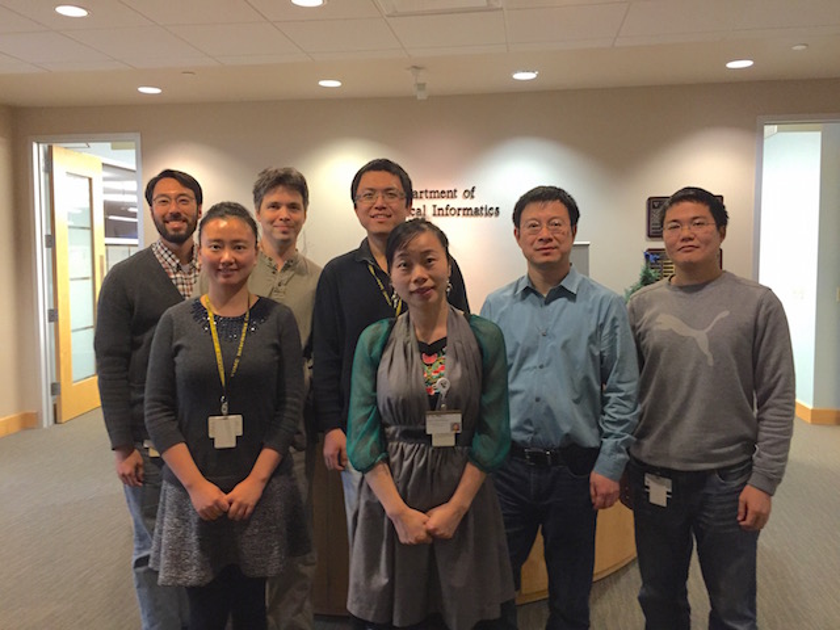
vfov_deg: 48.2
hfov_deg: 61.7
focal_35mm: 29
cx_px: 420
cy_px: 315
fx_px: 704
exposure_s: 1/30
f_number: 2.2
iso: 250
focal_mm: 4.15
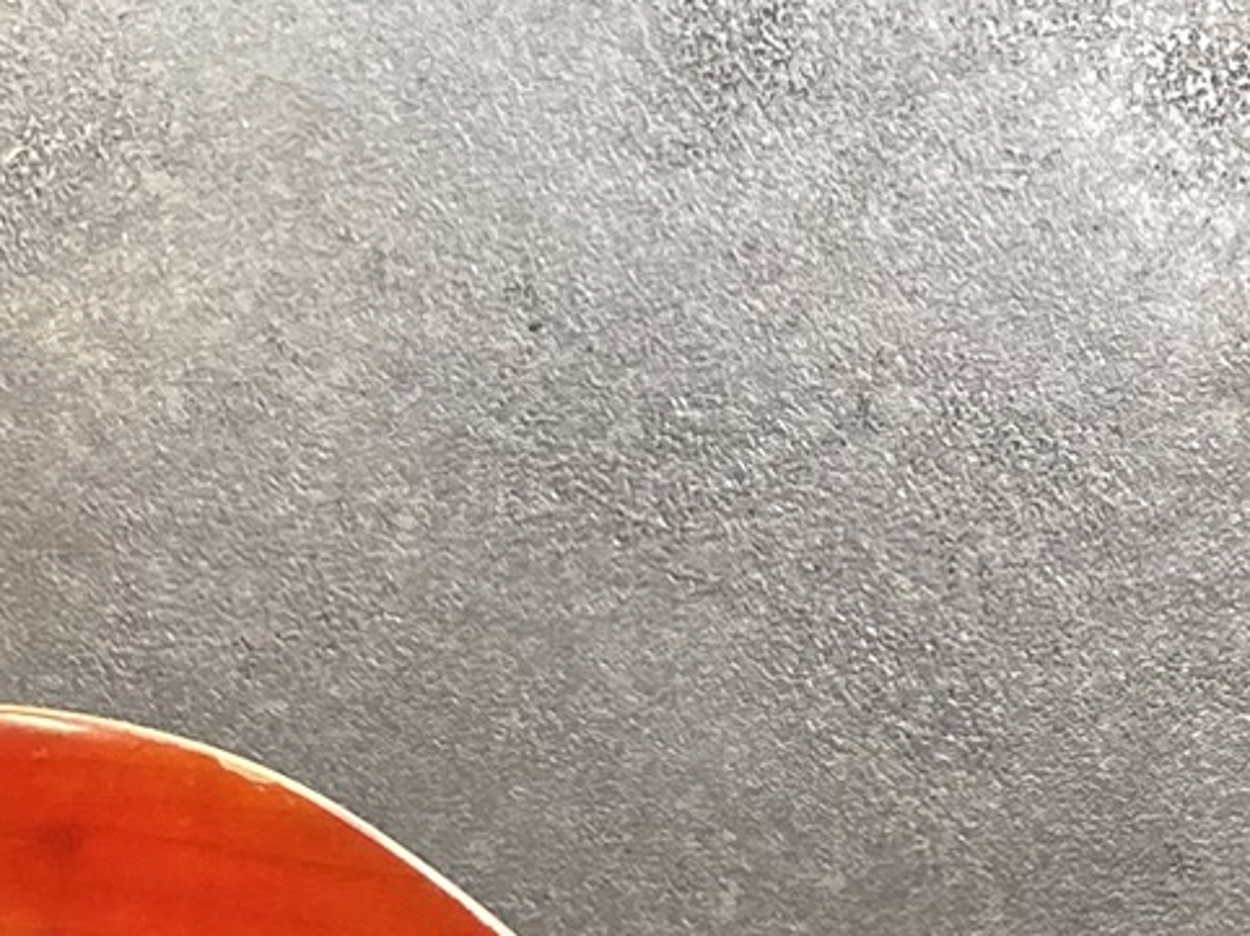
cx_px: 1463
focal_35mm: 119
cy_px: 1729
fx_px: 4295
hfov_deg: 16.0
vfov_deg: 11.5
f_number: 1.8
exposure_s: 1/50
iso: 160
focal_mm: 3.99
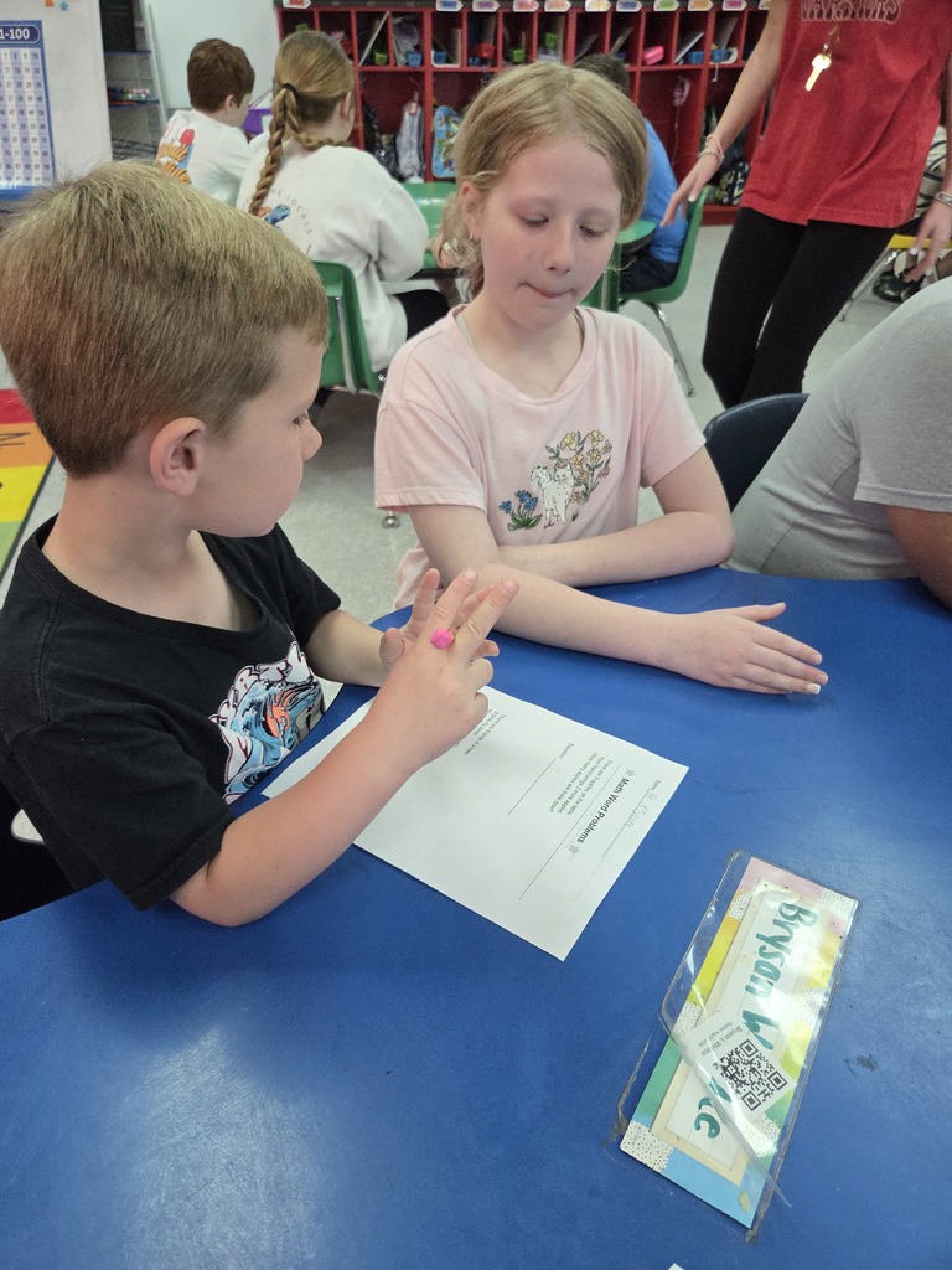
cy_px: 635
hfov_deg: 58.9
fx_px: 843
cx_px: 476
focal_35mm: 23
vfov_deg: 73.9
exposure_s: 1/120
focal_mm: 5.4
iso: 500
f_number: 1.8
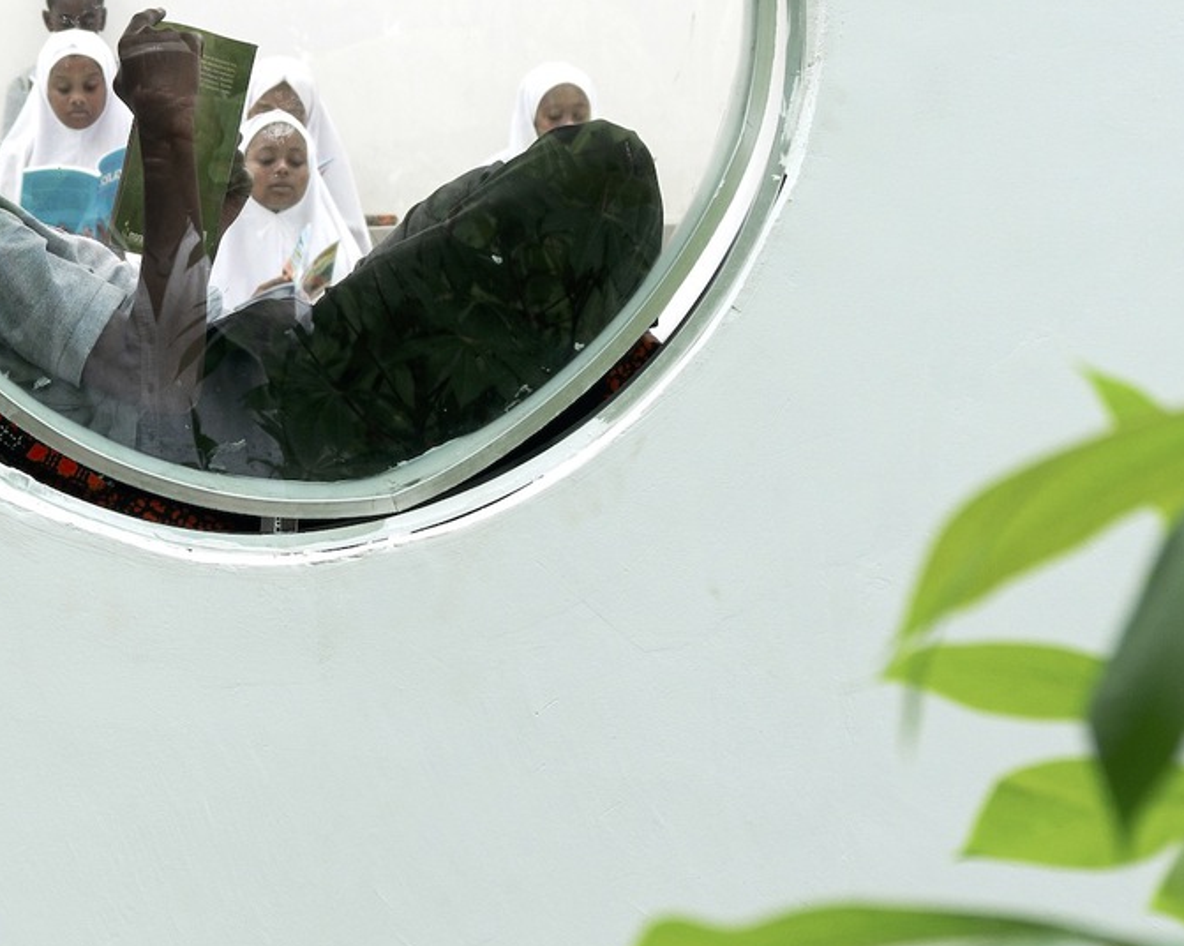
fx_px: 3922
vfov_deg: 13.7
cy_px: 229
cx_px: 108
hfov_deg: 16.9
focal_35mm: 112
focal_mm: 27
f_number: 4
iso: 125
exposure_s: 1/160
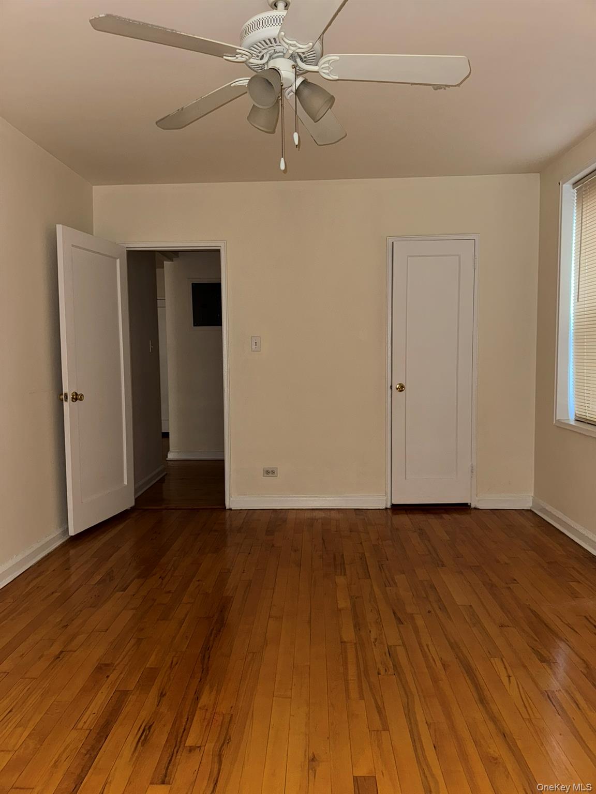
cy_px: 397
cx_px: 298
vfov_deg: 71.6
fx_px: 551
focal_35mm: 24
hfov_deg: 56.8
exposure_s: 1/10
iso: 100
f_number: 1.78
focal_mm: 6.76
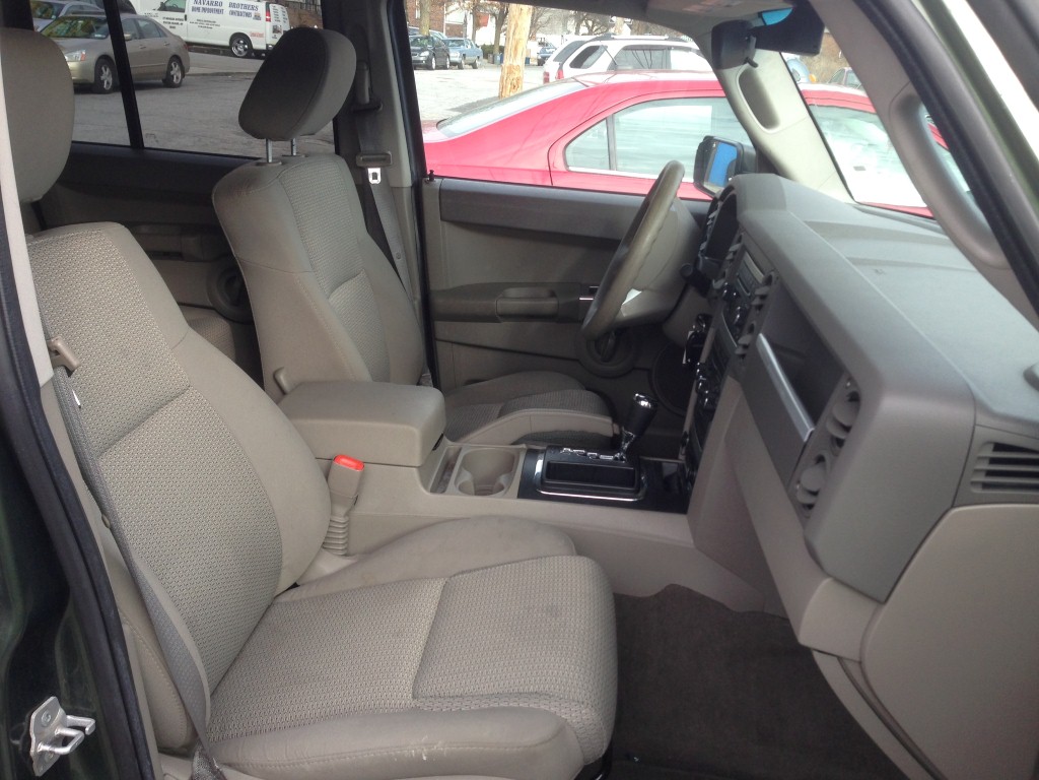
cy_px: 390
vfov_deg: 42.9
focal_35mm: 33
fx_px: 990
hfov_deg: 55.4
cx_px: 520
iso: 50
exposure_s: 1/151
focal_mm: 4.13
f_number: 2.4
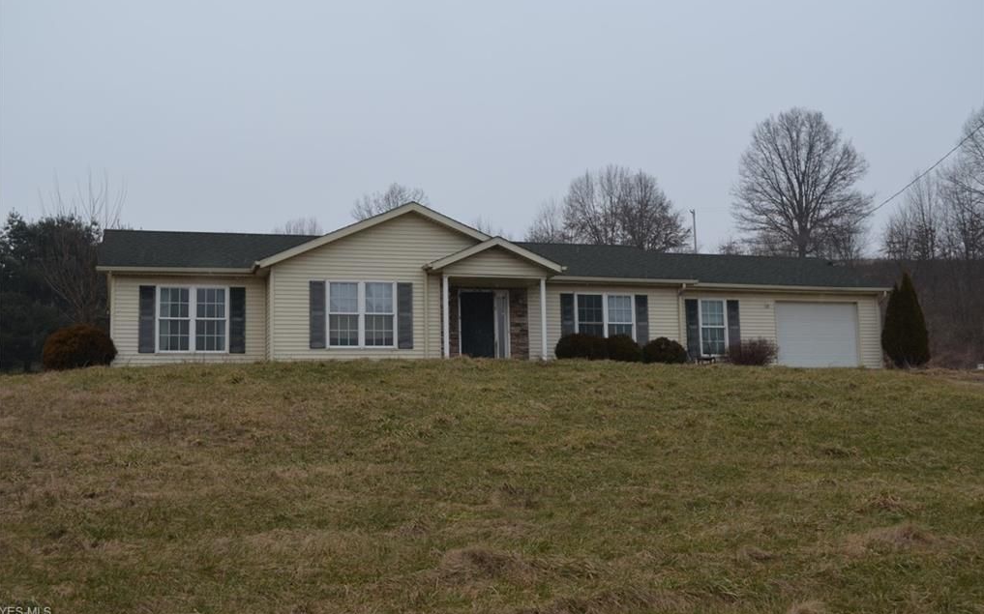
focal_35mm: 43
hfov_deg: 46.2
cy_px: 293
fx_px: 1153
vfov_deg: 29.8
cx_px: 492
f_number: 5.6
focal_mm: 28
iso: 200
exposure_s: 1/125
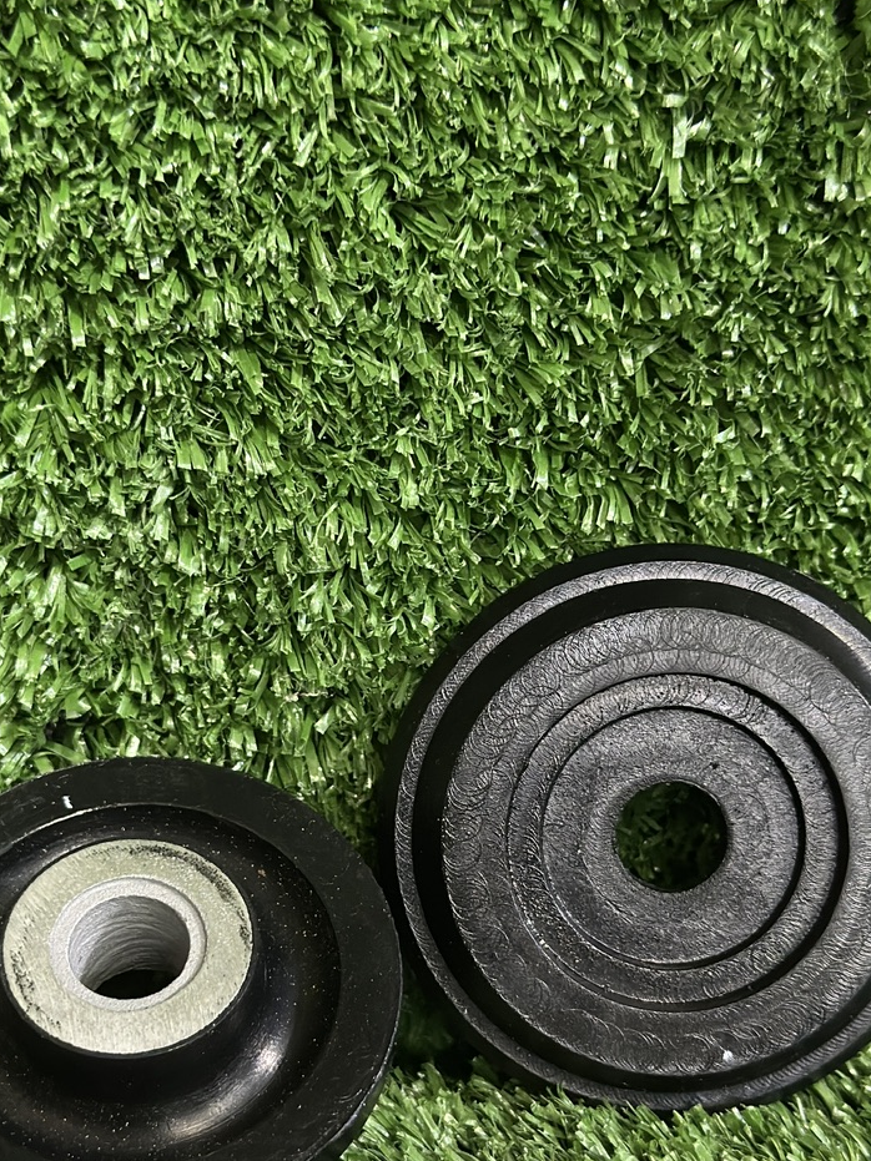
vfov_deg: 29.3
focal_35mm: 66
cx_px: 393
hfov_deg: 22.2
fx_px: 2215
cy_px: 705
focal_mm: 6.86
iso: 640
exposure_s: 1/25
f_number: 1.78
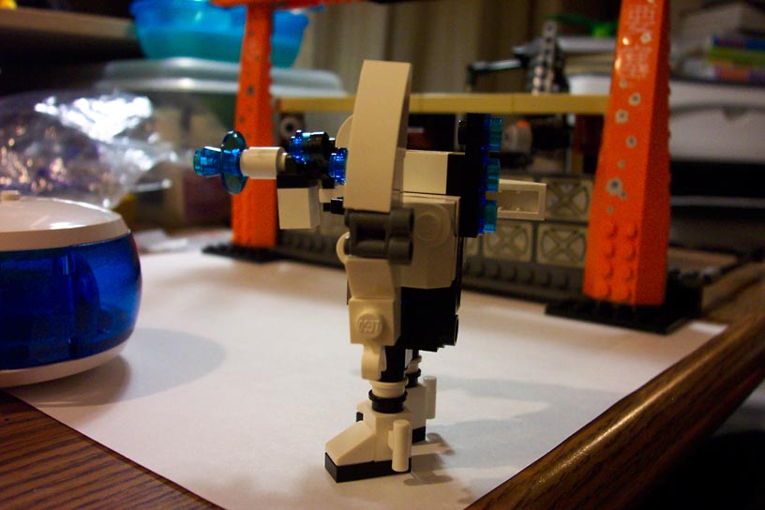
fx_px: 744
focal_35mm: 35
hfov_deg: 54.4
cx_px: 382
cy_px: 255
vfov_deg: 37.9
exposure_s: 1/20
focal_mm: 7.5
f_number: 2.8
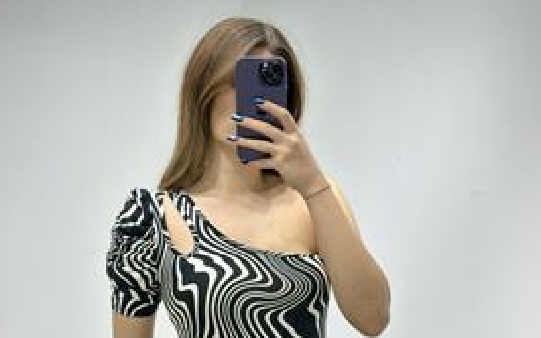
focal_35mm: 74
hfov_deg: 27.8
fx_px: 1091
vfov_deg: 17.1
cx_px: 277
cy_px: 360
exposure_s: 1/243
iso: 80
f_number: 1.78
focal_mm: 6.86
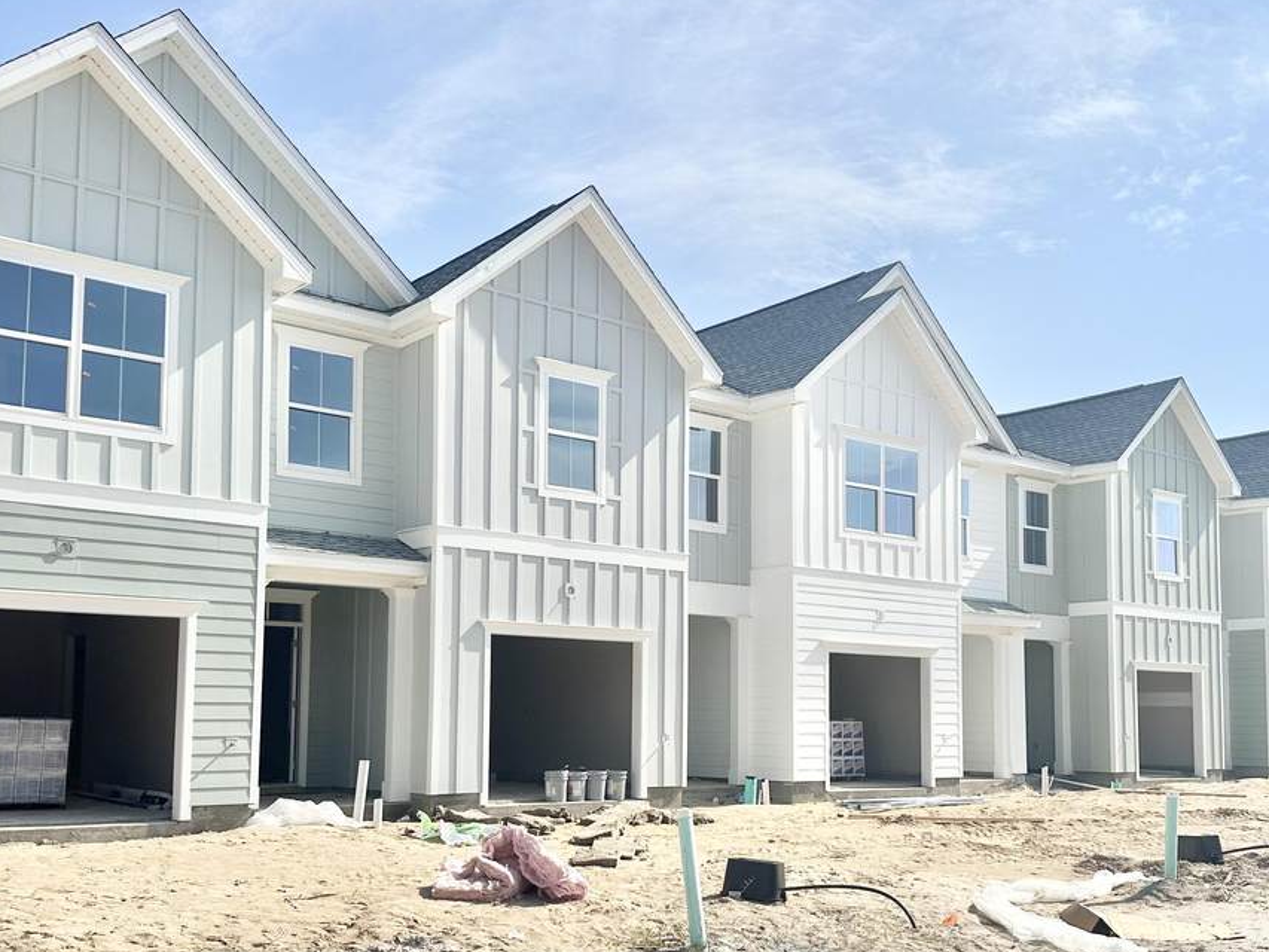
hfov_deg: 51.3
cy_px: 626
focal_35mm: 36
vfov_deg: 39.3
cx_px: 653
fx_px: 1320
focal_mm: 6.86
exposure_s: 1/12048
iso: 80
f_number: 1.78
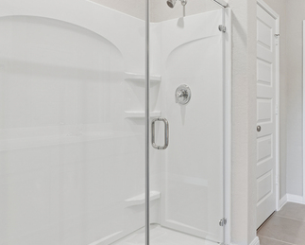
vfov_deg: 52.9
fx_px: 245
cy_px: 107
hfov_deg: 58.8
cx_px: 245
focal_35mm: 27
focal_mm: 14.6
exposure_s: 1.6
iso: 100
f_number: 18
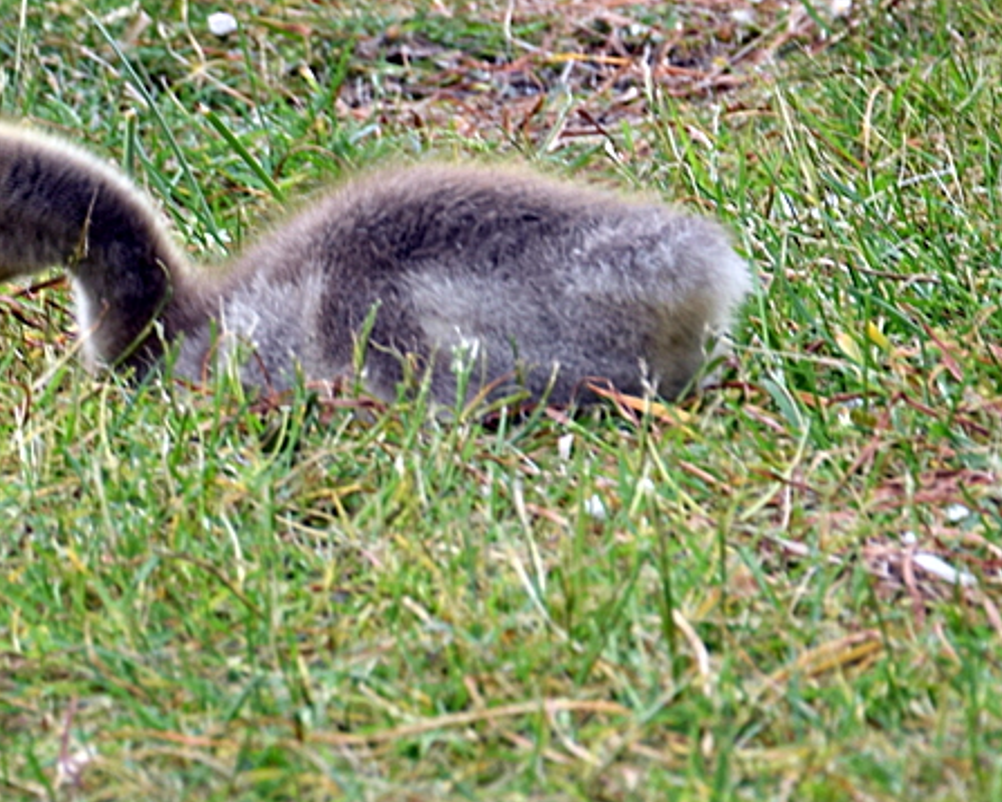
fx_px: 7857
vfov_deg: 5.8
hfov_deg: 7.3
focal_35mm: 265
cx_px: 453
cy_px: 449
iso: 125
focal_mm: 105
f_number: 5.6
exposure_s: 1/60
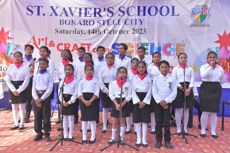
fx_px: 281
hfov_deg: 44.5
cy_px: 76
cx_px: 115
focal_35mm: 44
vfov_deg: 30.5
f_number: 5
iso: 3200
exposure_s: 1/2500
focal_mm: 44
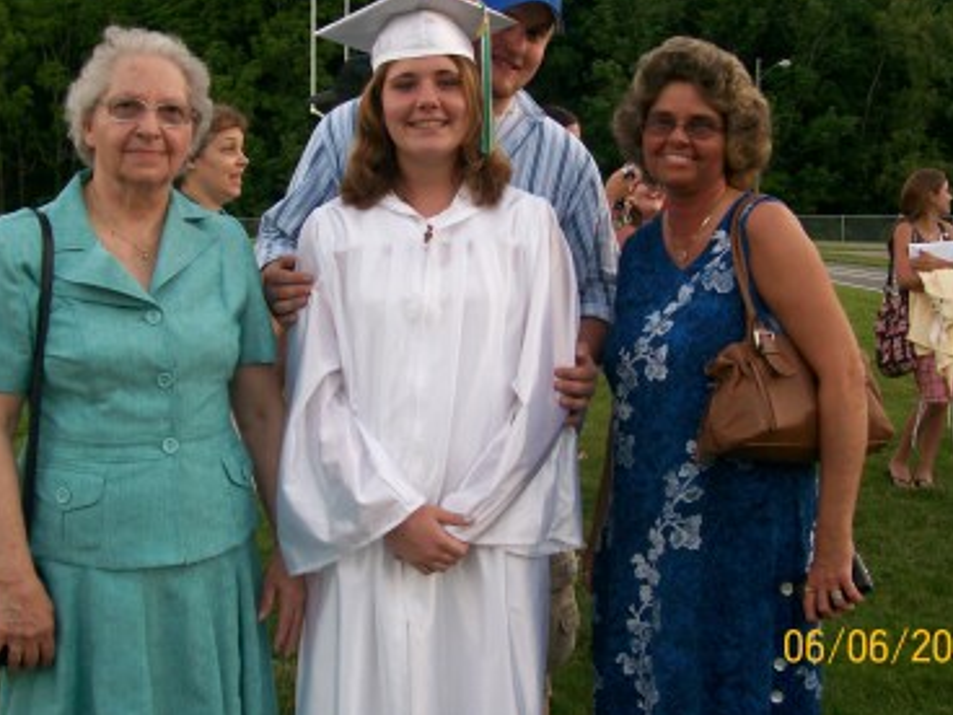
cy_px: 315
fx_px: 1211
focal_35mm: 44
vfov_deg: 32.8
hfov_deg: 42.9
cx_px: 471
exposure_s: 1/65.8
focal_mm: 6
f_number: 2.7
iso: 80
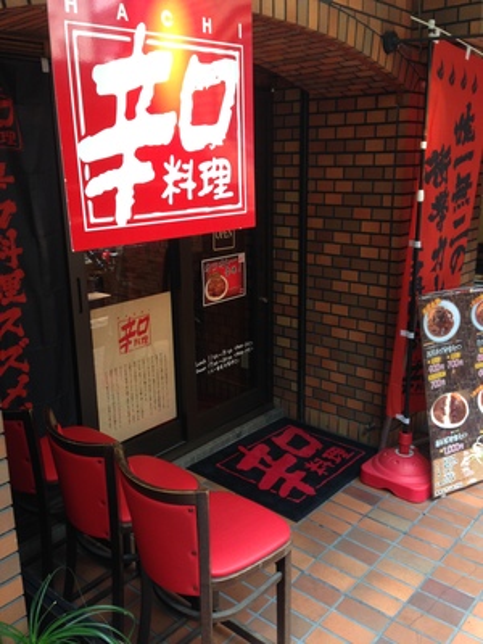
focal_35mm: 33
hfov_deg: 42.9
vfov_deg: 55.4
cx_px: 242
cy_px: 322
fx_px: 614
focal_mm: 4.12
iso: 50
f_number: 2.4
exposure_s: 1/40
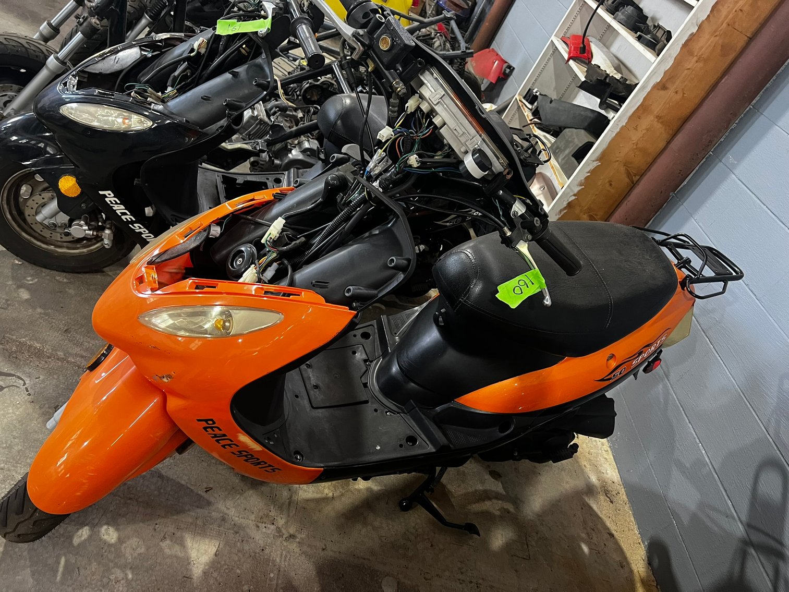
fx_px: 593
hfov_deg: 67.3
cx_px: 394
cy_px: 296
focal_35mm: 26
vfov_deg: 53.1
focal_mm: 5.7
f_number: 1.5
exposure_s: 1/60
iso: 320
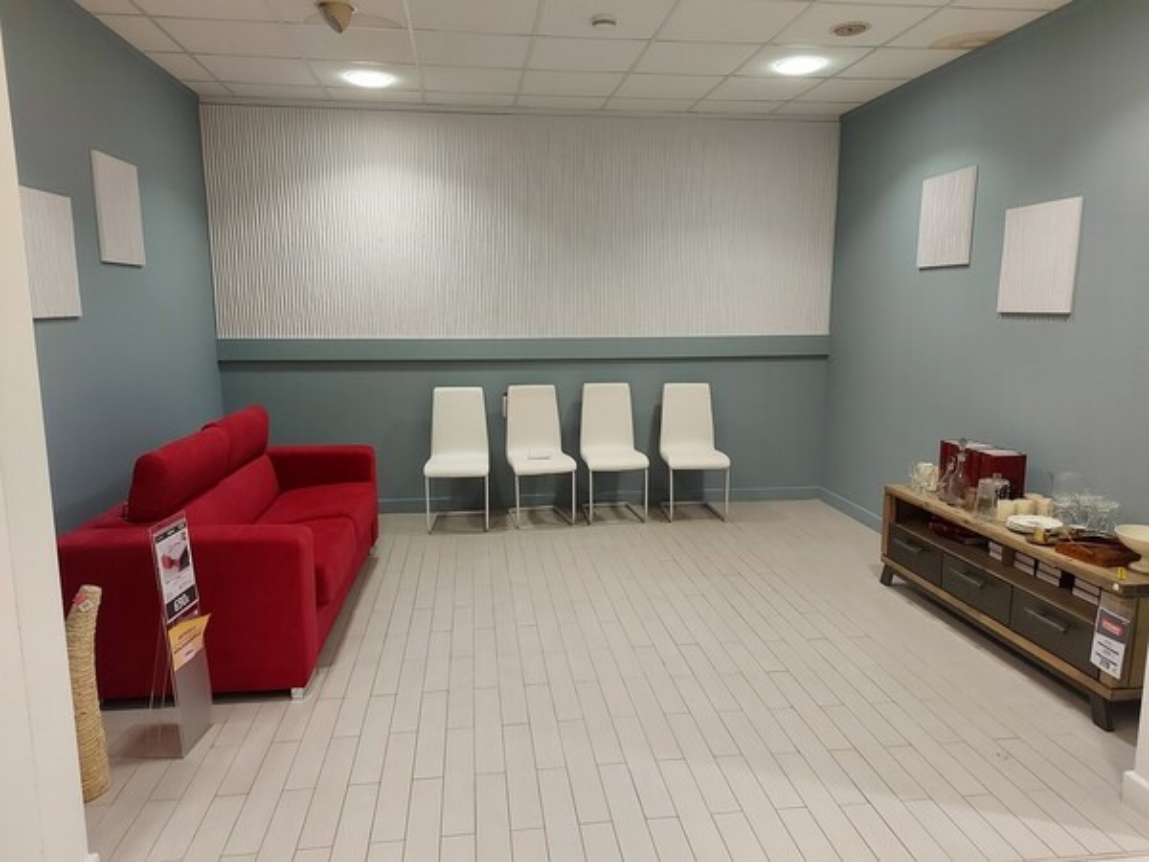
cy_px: 431
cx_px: 574
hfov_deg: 71.6
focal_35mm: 24
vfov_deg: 56.8
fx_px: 797
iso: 250
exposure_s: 1/50
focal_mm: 5.23
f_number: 1.8
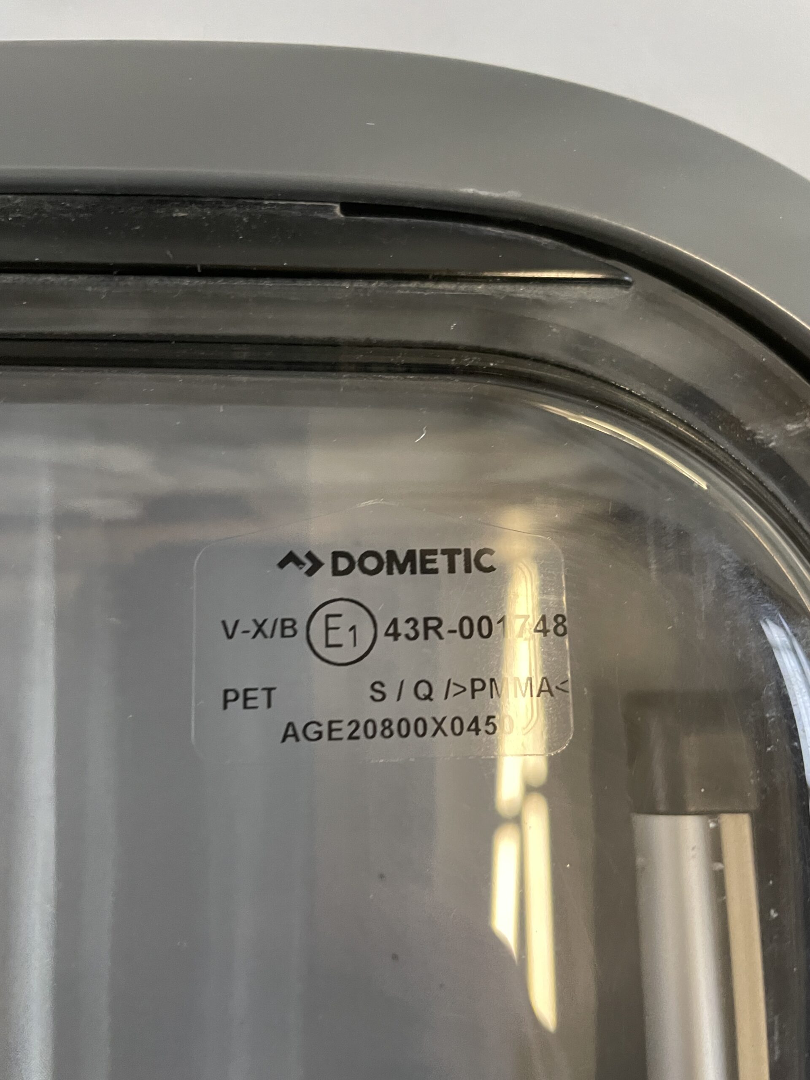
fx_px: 811
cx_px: 405
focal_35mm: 26
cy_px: 540
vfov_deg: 67.3
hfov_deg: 53.1
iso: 500
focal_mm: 4.2
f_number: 1.6
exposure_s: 1/33
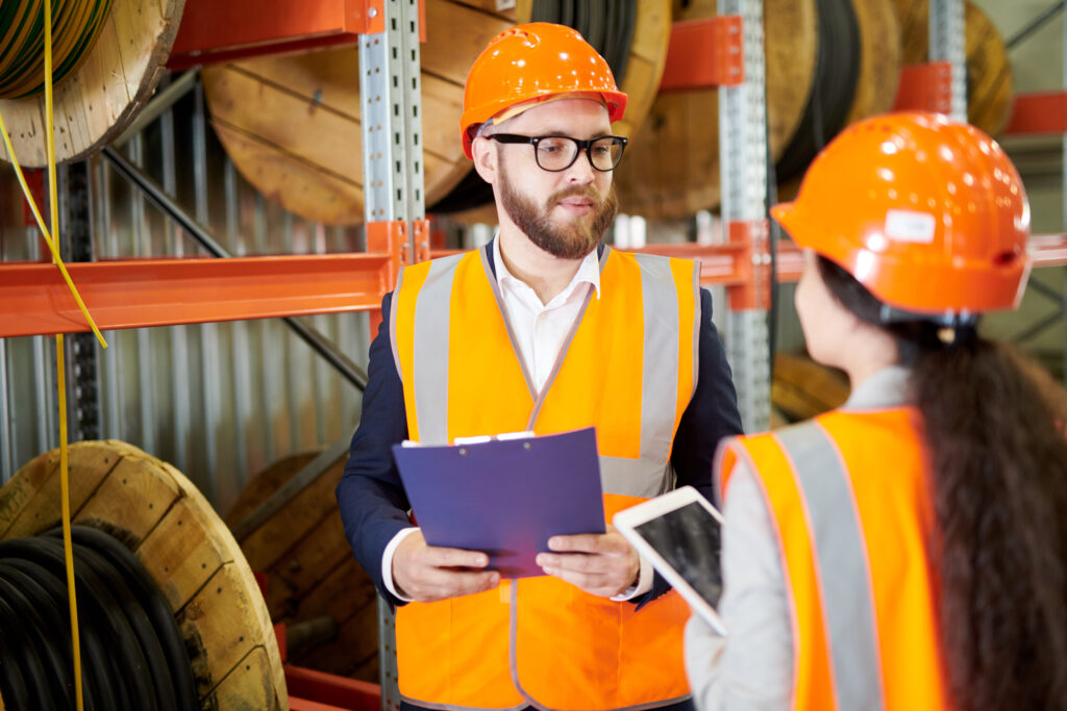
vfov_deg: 27.0
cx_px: 534
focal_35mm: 50
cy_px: 356
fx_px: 1482
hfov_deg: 39.6
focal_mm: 50
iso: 800
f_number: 1.8
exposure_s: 1/125
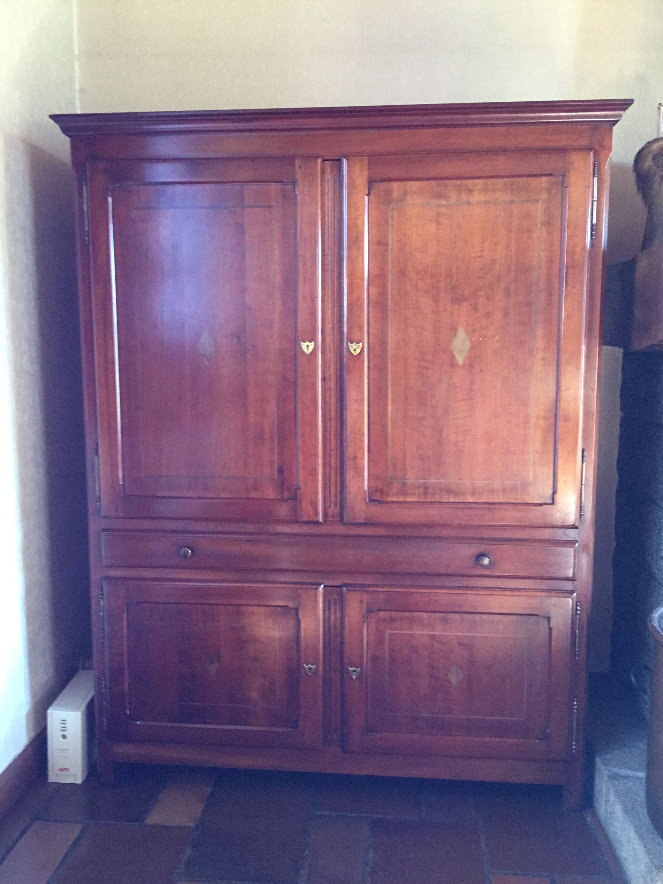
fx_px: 792
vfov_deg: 58.4
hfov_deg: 45.4
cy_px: 442
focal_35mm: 31
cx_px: 332
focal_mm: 3.3
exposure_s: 1/17
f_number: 2.4
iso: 200
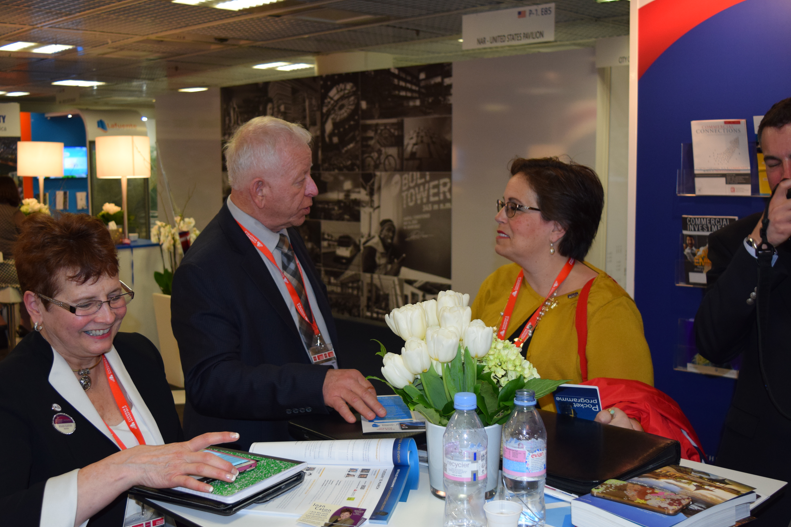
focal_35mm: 41
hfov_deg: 47.3
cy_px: 272
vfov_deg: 32.6
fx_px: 901
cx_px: 354
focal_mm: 24
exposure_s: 1/100
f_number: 5
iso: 800
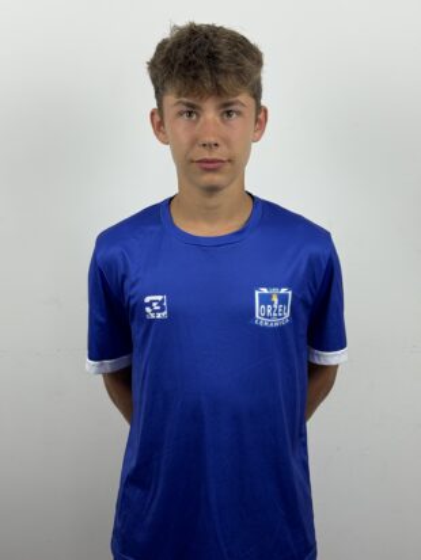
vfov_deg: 39.6
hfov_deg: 30.3
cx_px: 210
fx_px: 778
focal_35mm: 48
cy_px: 280
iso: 80
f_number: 1.78
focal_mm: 6.76
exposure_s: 1/100
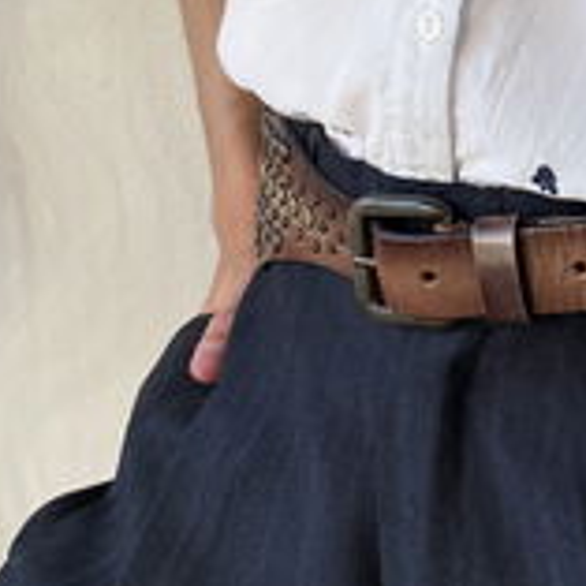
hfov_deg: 21.0
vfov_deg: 21.5
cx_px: 653
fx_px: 1494
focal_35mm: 78
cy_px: 24
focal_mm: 4.25
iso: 125
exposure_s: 1/121
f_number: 1.8
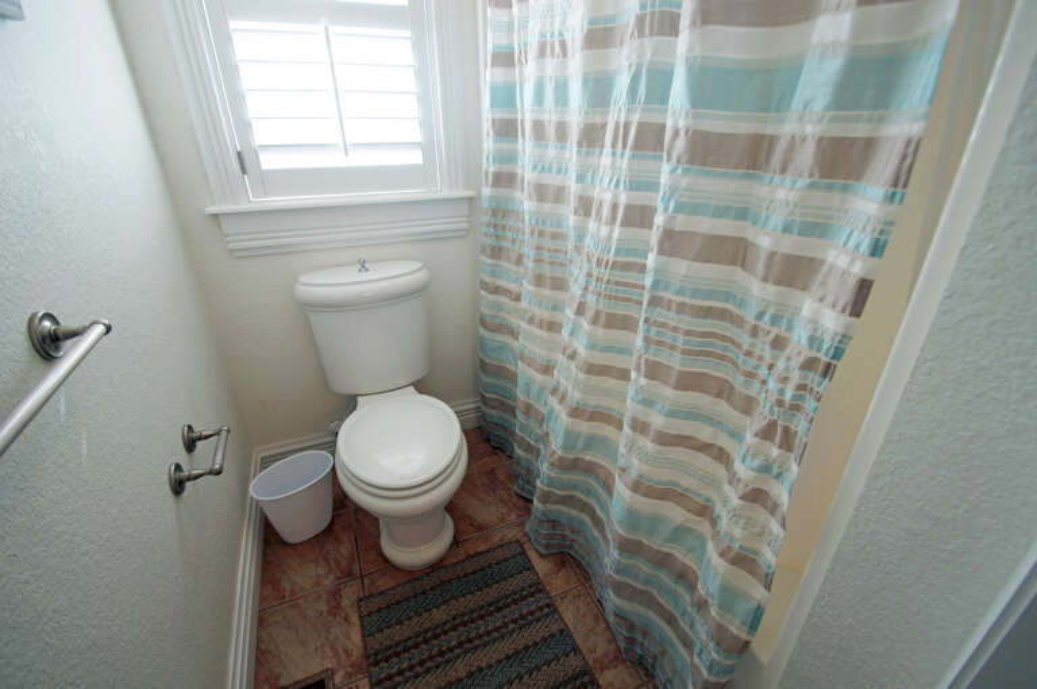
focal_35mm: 15
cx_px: 518
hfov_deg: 100.5
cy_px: 344
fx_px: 432
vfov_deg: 77.2
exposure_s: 1/60
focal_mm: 10
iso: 250
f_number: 4
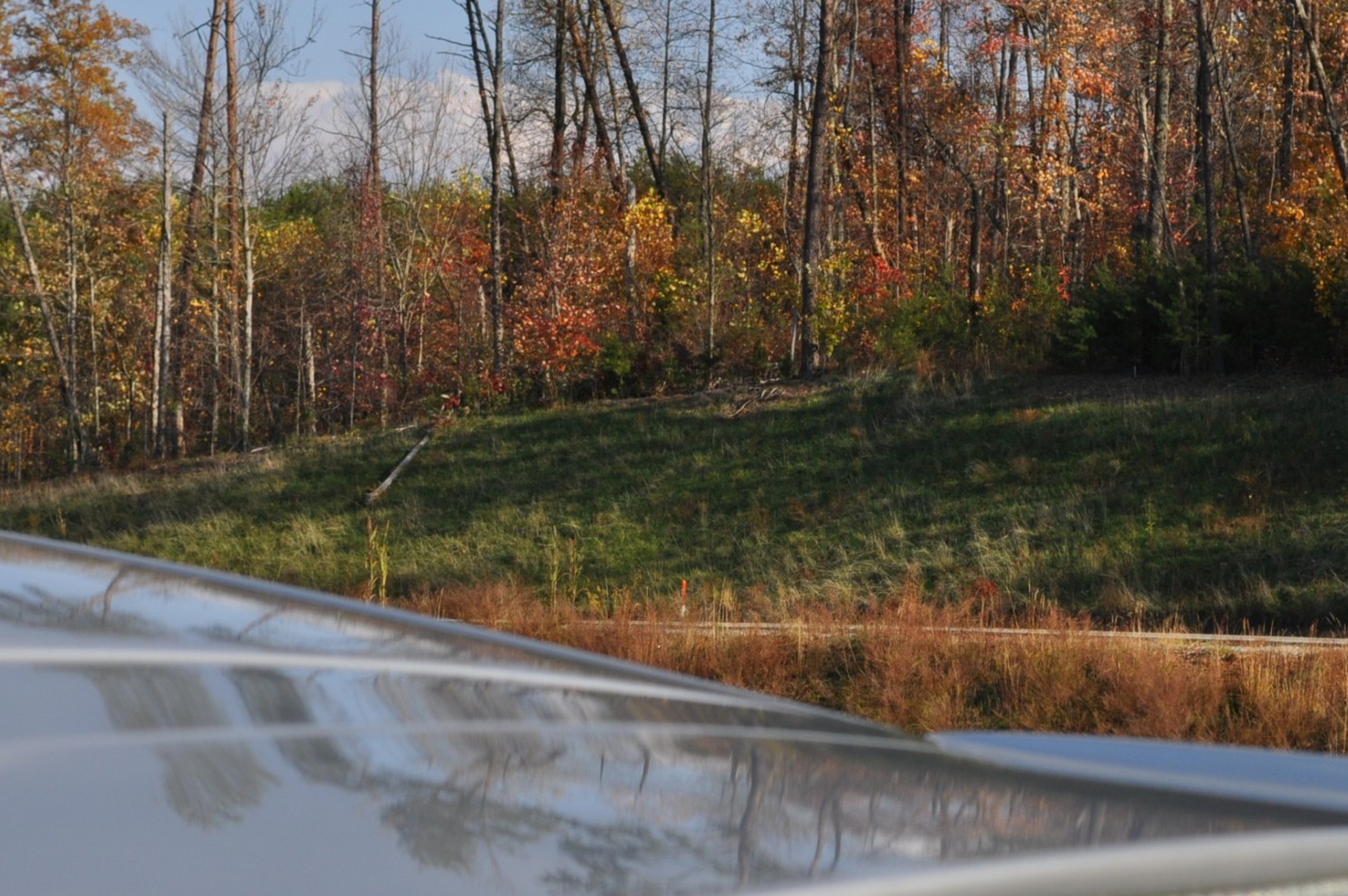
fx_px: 4563
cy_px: 636
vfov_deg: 11.2
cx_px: 569
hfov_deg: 16.8
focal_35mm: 122
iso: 200
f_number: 9
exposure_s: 1/320
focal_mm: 48
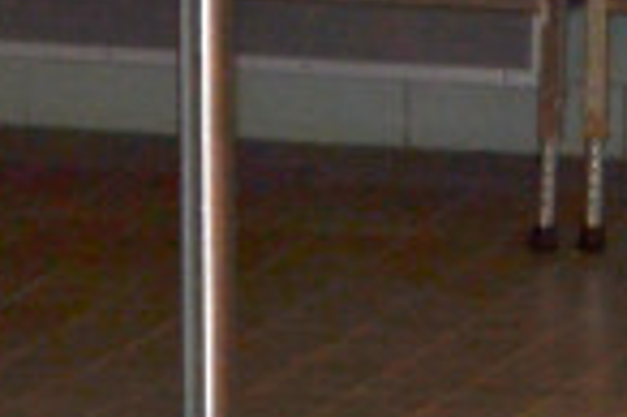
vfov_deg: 2.4
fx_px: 10099
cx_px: 1241
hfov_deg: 3.5
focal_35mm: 581
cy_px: 262
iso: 100
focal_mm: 55
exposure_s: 1/60
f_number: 5.6
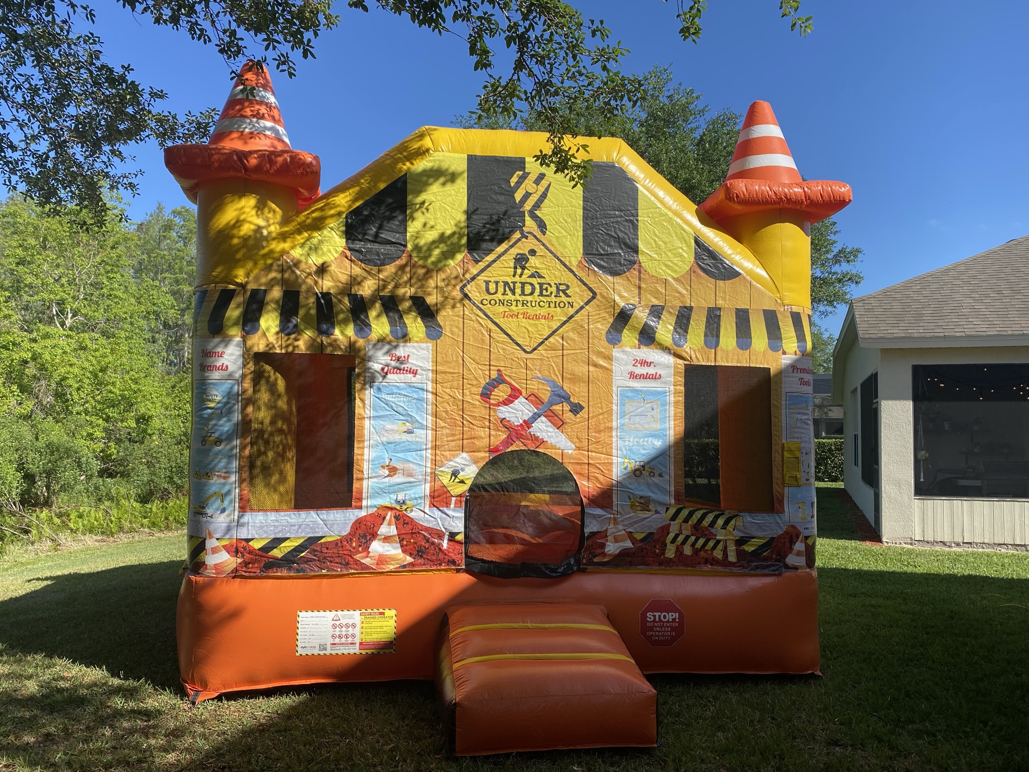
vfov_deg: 51.4
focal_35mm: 27
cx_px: 506
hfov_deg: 65.3
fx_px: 803
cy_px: 388
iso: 32
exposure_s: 1/2571
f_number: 1.8
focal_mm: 4.25
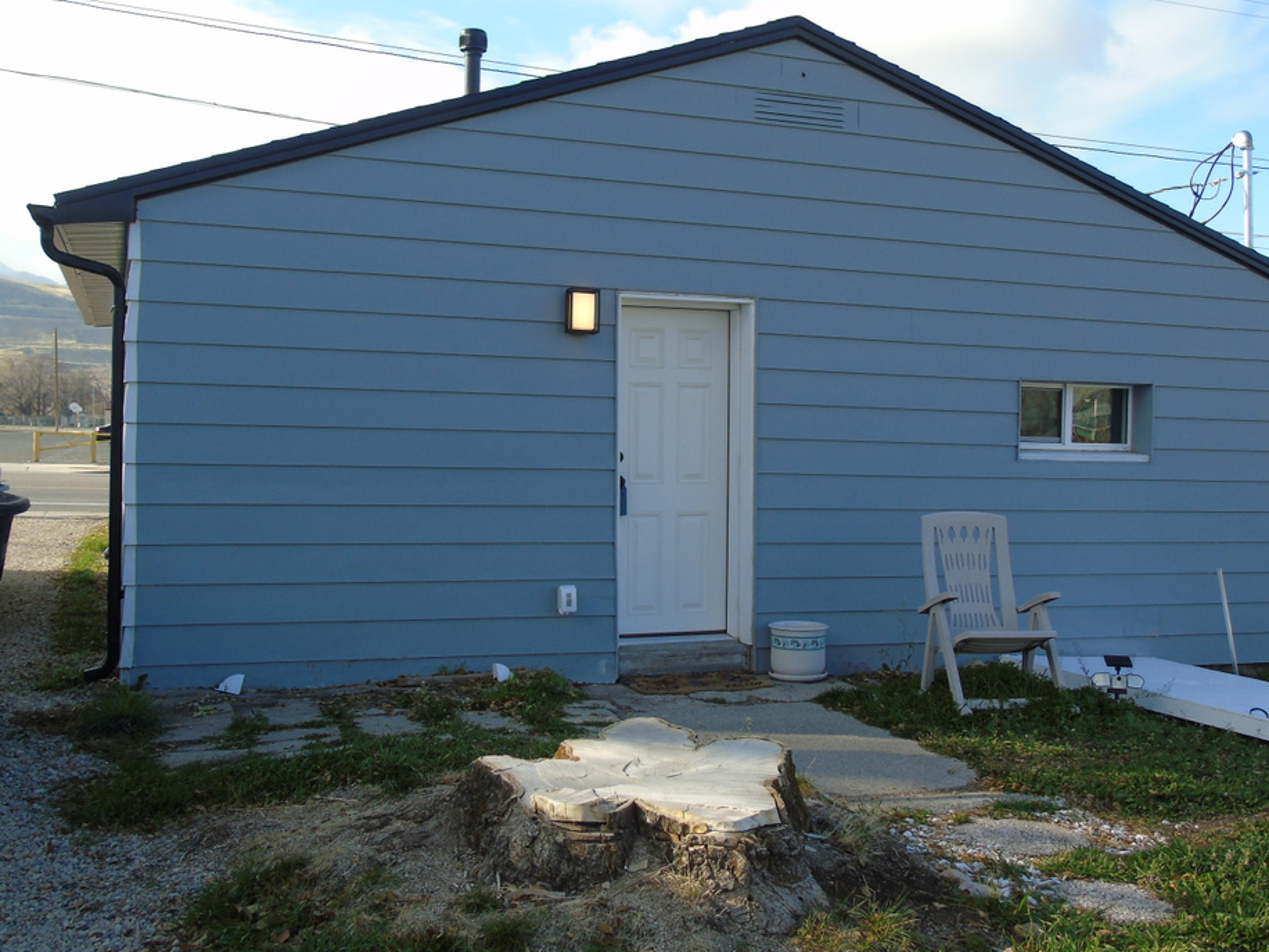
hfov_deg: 49.0
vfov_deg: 37.7
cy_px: 442
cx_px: 672
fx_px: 1393
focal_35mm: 38
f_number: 3.8
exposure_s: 1/320
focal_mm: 6.1
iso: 80
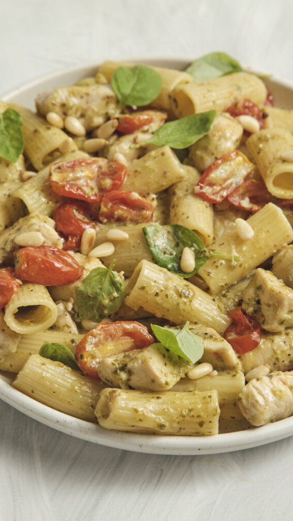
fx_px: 1533
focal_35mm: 111
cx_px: 132
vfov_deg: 19.3
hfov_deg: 10.9
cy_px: 260
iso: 160
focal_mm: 70
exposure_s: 1/250
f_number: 8
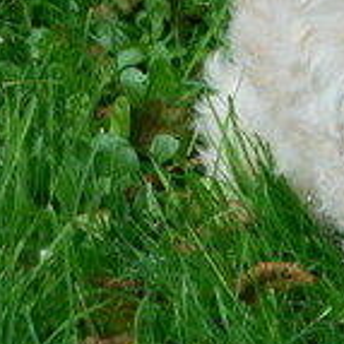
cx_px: 471
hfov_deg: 3.9
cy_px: -53
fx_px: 5093
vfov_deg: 3.9
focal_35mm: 453
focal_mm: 27.4
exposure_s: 1/60
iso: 110
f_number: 6.2
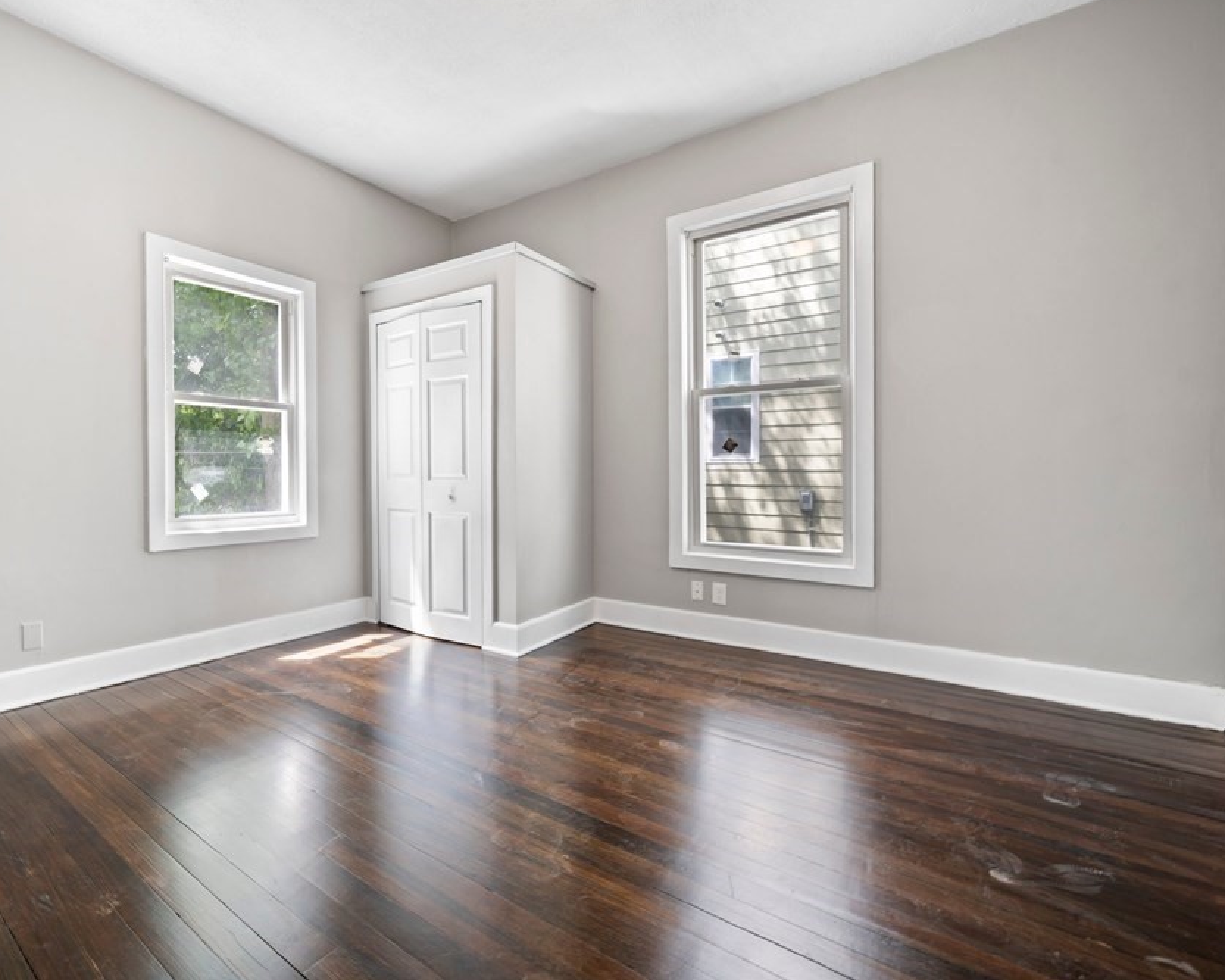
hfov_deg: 95.8
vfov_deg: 84.0
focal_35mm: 15
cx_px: 504
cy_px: 483
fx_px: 544
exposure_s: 1.3
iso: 100
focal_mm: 13
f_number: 7.1
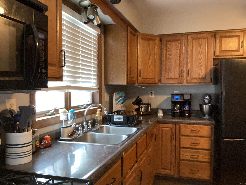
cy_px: 92
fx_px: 220
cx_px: 123
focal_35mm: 31
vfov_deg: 45.4
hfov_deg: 58.4
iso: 320
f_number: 2.4
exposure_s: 1/30
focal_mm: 3.3
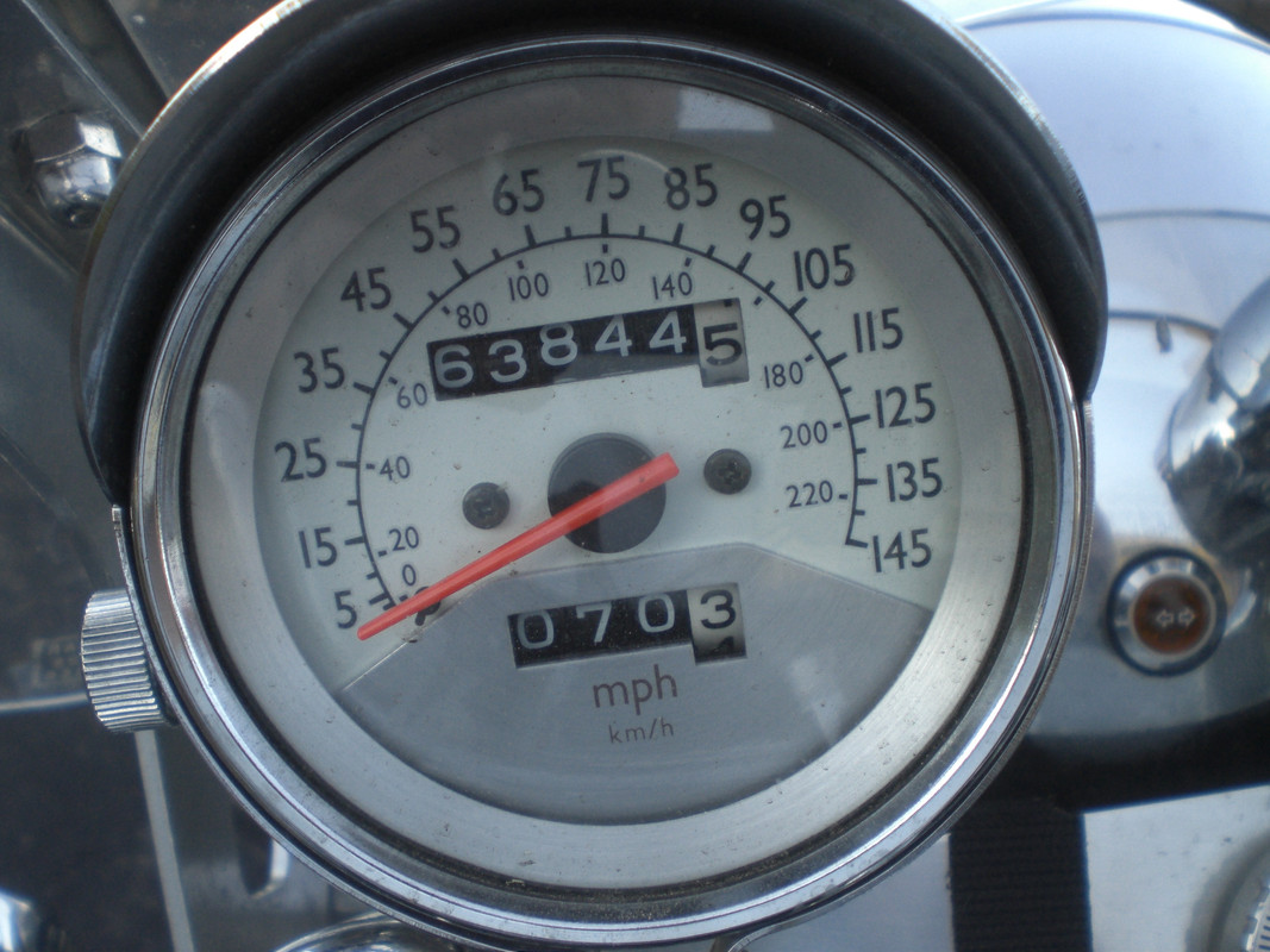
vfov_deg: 37.7
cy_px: 476
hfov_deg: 49.0
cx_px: 635
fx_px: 1394
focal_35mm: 38
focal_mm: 6.3
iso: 100
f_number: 3.1
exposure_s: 1/80
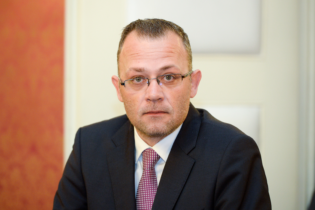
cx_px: 158
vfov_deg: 6.9
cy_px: 105
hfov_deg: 10.3
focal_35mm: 200
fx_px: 1749
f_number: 3.2
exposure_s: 1/160
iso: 2000
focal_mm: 200
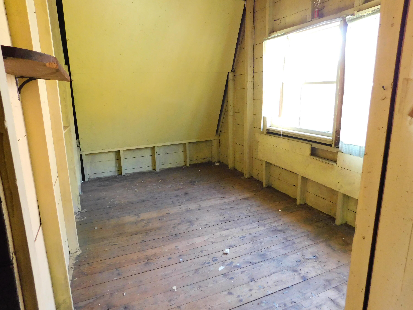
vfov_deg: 58.9
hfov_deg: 73.9
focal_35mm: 23
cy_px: 155
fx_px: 274
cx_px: 206
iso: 560
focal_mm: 4
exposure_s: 1/30
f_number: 3
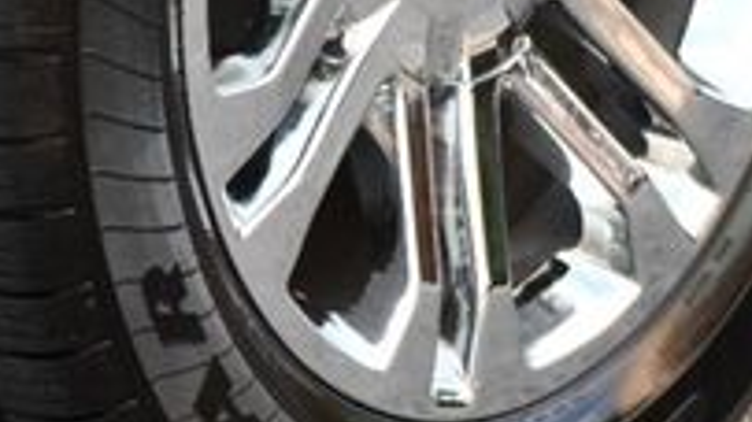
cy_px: -115
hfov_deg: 5.2
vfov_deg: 2.9
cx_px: 341
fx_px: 8352
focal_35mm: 419
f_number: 5.6
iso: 400
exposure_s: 1/250
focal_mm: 85
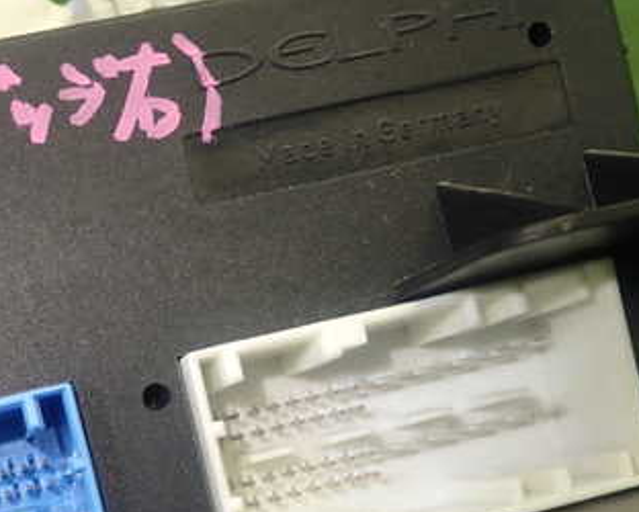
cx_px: 150
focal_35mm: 60
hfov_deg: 30.8
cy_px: 459
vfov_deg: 24.7
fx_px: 1135
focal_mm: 5.79
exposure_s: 1/60
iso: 160
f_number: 2.4
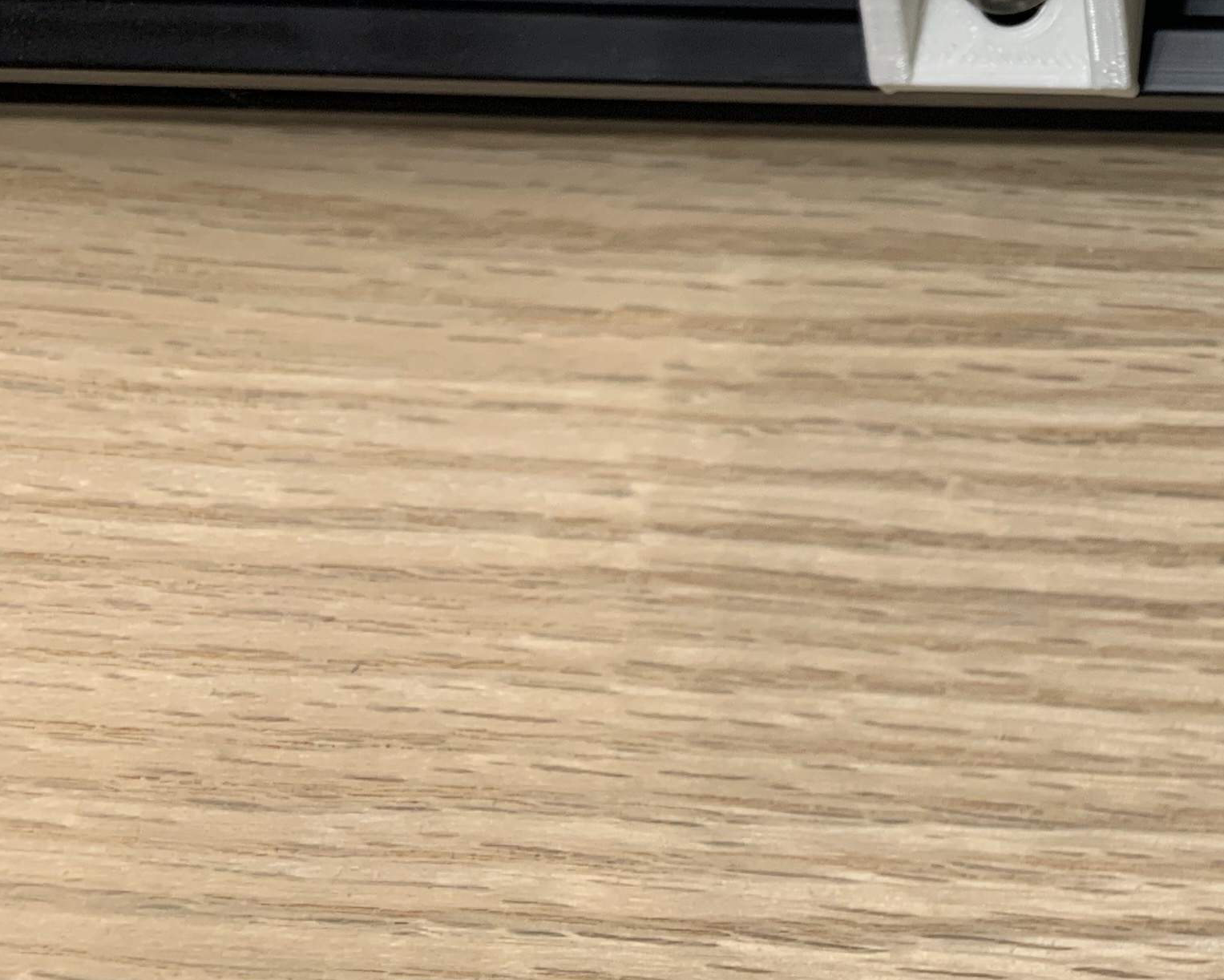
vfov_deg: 21.1
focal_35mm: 67
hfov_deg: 24.7
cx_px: 1576
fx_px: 2427
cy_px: -229
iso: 80
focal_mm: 4.25
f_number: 1.8
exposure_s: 1/120
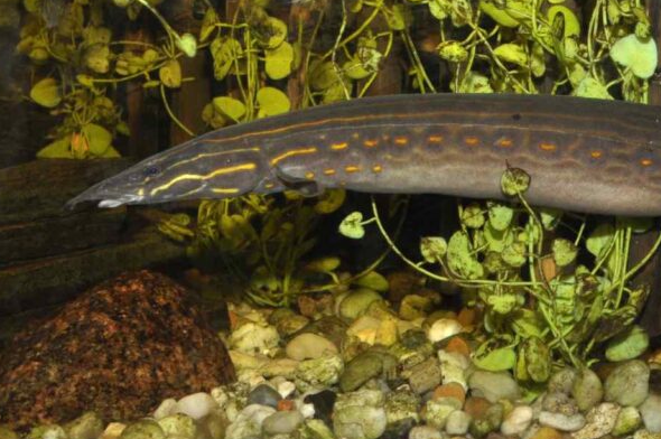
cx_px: 556
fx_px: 1098
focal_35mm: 60
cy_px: 119
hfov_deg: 32.3
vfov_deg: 22.4
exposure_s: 1/200
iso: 500
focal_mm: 23
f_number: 8
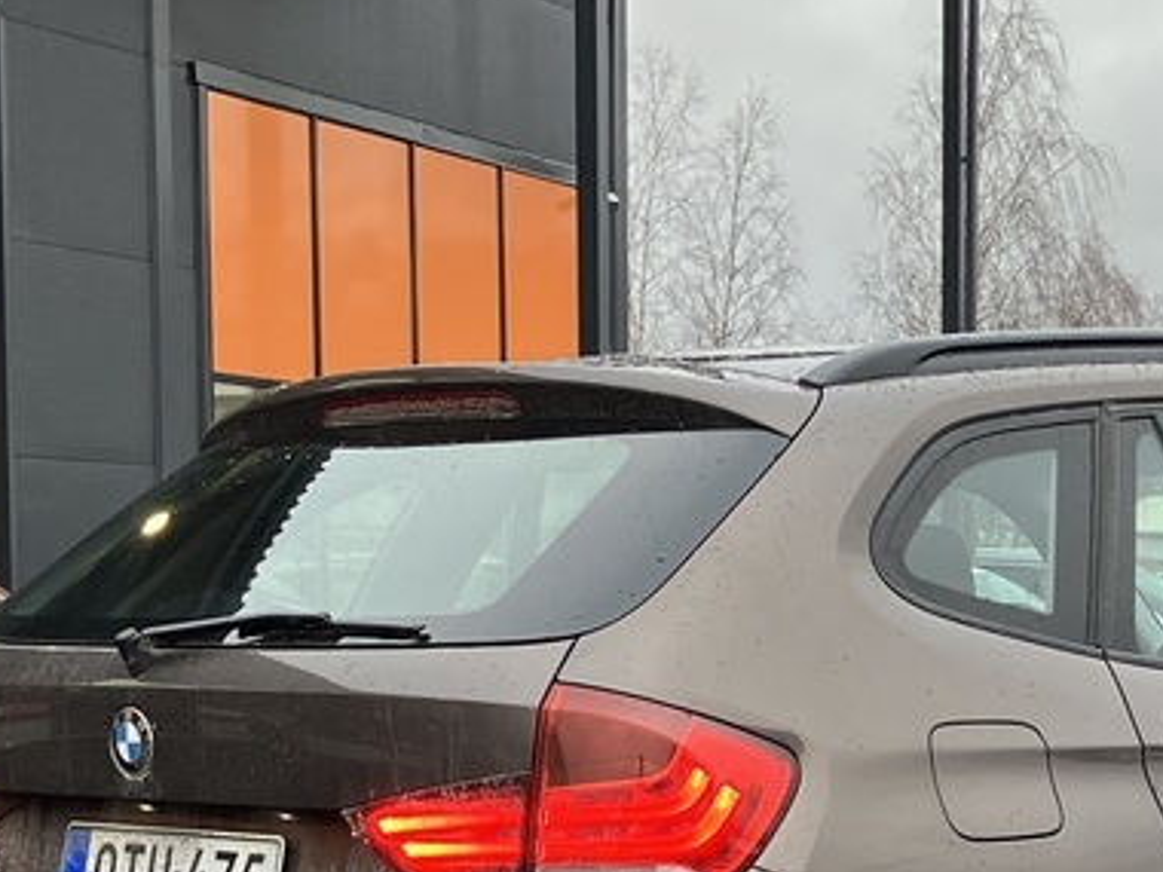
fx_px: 3561
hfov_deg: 18.4
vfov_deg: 13.7
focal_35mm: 106
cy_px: 942
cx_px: 937
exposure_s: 1/100
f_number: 1.8
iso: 64
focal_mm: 3.99
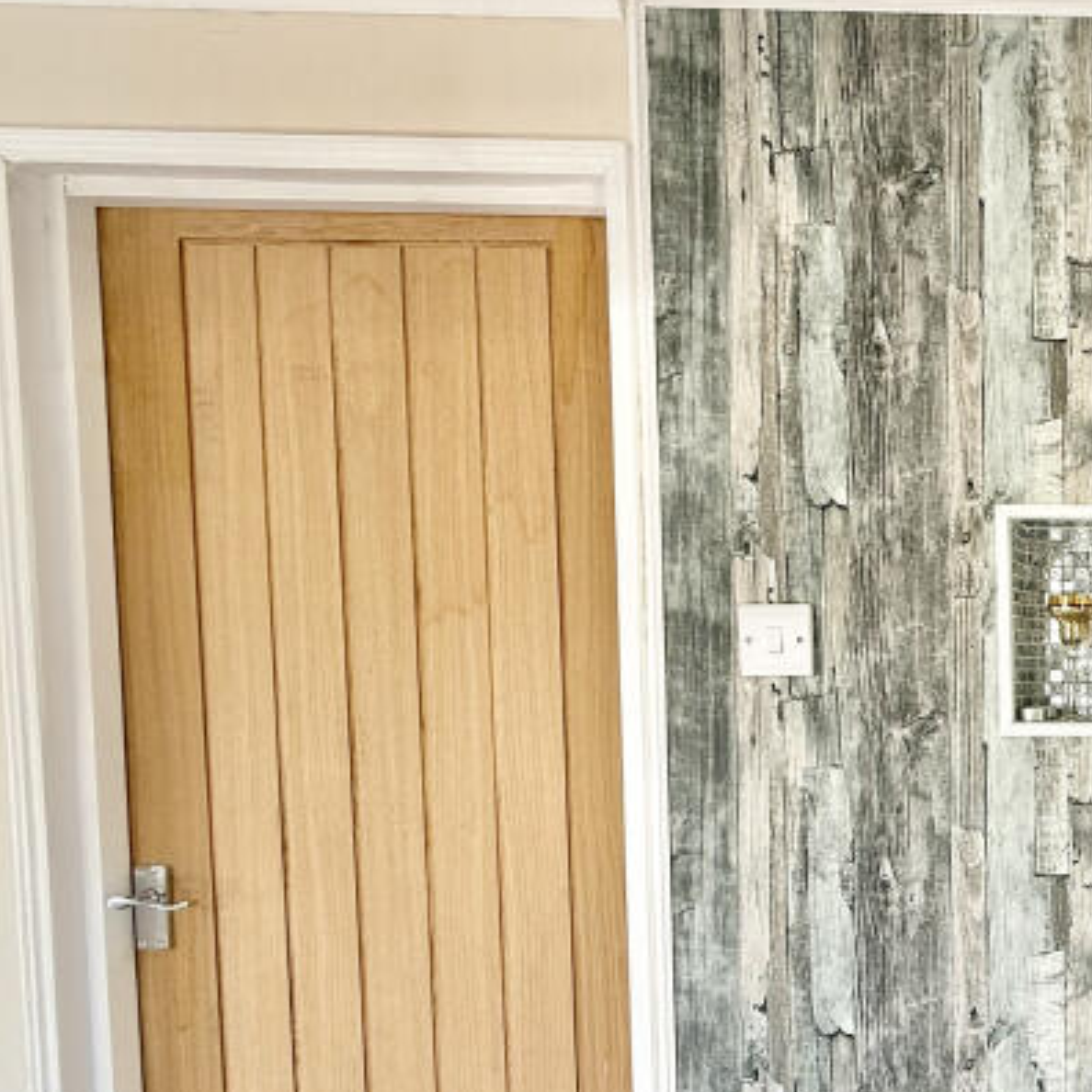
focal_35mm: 32
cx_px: 1299
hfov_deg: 38.4
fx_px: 1142
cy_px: 736
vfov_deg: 50.1
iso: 50
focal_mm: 2.22
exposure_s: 1/99
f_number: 2.2
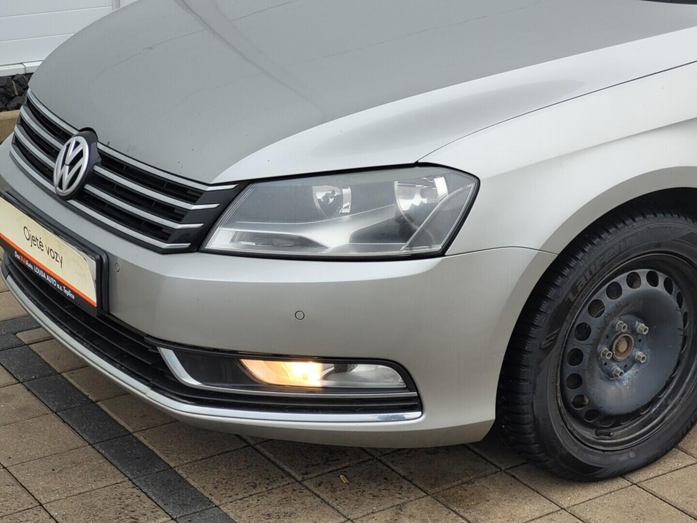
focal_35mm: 76
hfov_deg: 25.7
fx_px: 1530
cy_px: 262
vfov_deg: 19.4
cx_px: 348
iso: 32
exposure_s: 1/100
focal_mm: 7.12
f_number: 2.4
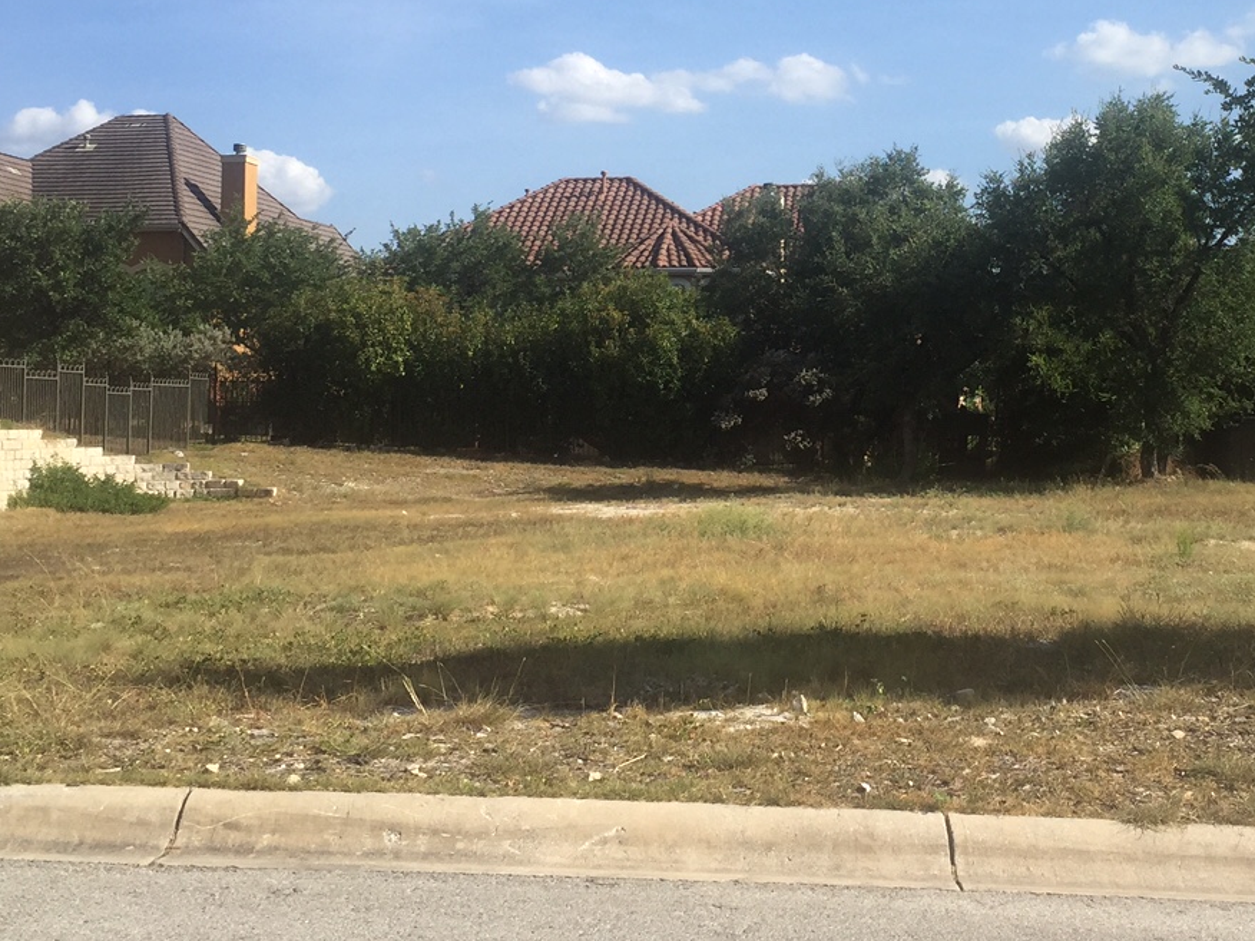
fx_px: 1958
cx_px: 847
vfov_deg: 26.6
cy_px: 219
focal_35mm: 54
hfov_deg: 35.2
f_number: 2.2
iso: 32
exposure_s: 1/1799
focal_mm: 4.15
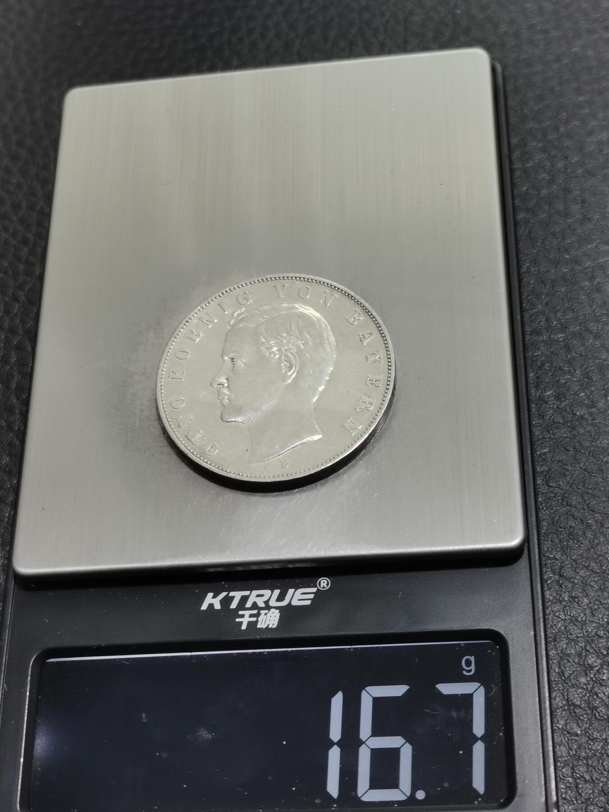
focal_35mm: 60
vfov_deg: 32.2
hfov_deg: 24.4
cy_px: 406
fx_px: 1407
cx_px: 304
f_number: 1.8
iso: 100
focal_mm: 5.58
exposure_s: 1/120
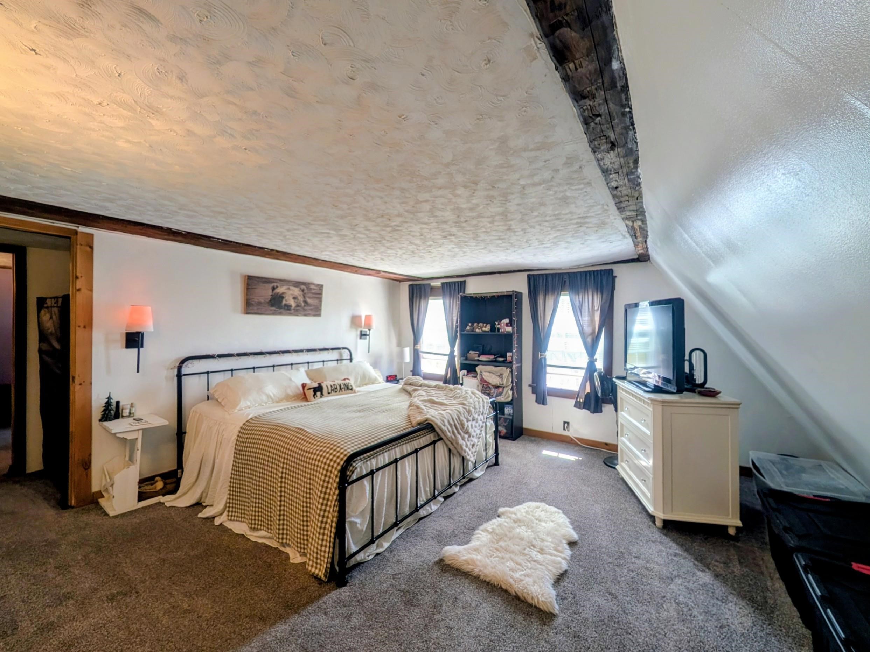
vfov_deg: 94.5
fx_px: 302
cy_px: 326
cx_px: 435
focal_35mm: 12
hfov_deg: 110.5
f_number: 1.7
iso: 57
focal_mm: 2.02
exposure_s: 1/120
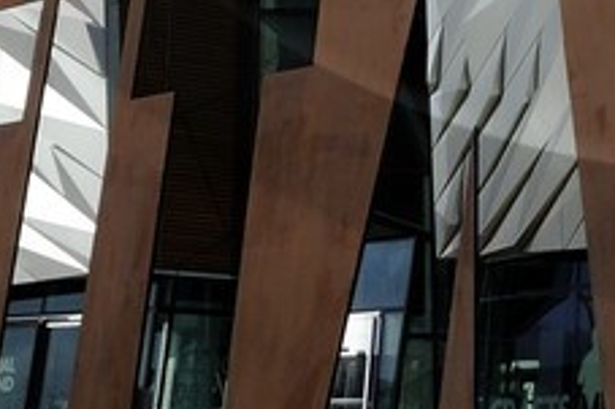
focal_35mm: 113
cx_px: 783
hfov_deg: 17.1
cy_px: -818
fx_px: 1929
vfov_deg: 9.5
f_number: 14
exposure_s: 1/400
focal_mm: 16
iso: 200
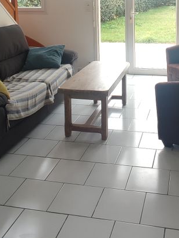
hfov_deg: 44.4
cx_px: 128
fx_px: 213
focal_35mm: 31
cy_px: 24
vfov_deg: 51.5
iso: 120
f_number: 2.2
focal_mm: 1.65
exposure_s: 1/100
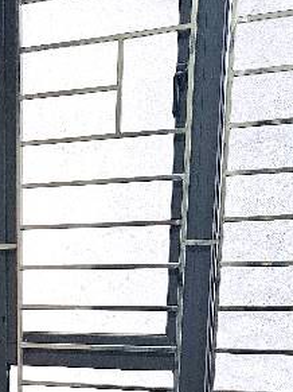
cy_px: 509
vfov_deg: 21.8
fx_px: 915
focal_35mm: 81
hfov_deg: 17.4
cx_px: -59
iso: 500
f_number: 1.8
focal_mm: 5.4
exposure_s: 1/50.3
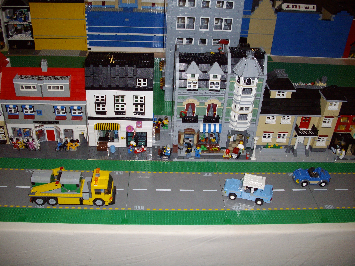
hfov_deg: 50.1
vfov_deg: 38.7
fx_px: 379
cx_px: 178
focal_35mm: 37
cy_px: 133
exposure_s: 1/50
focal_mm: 6.2
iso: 160
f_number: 2.8
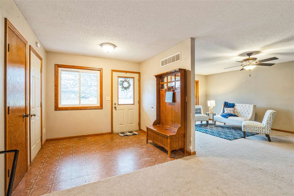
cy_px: 98
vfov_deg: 73.7
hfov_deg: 96.7
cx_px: 147
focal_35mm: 16
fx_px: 131
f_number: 9
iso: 400
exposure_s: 1/3.33
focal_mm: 16
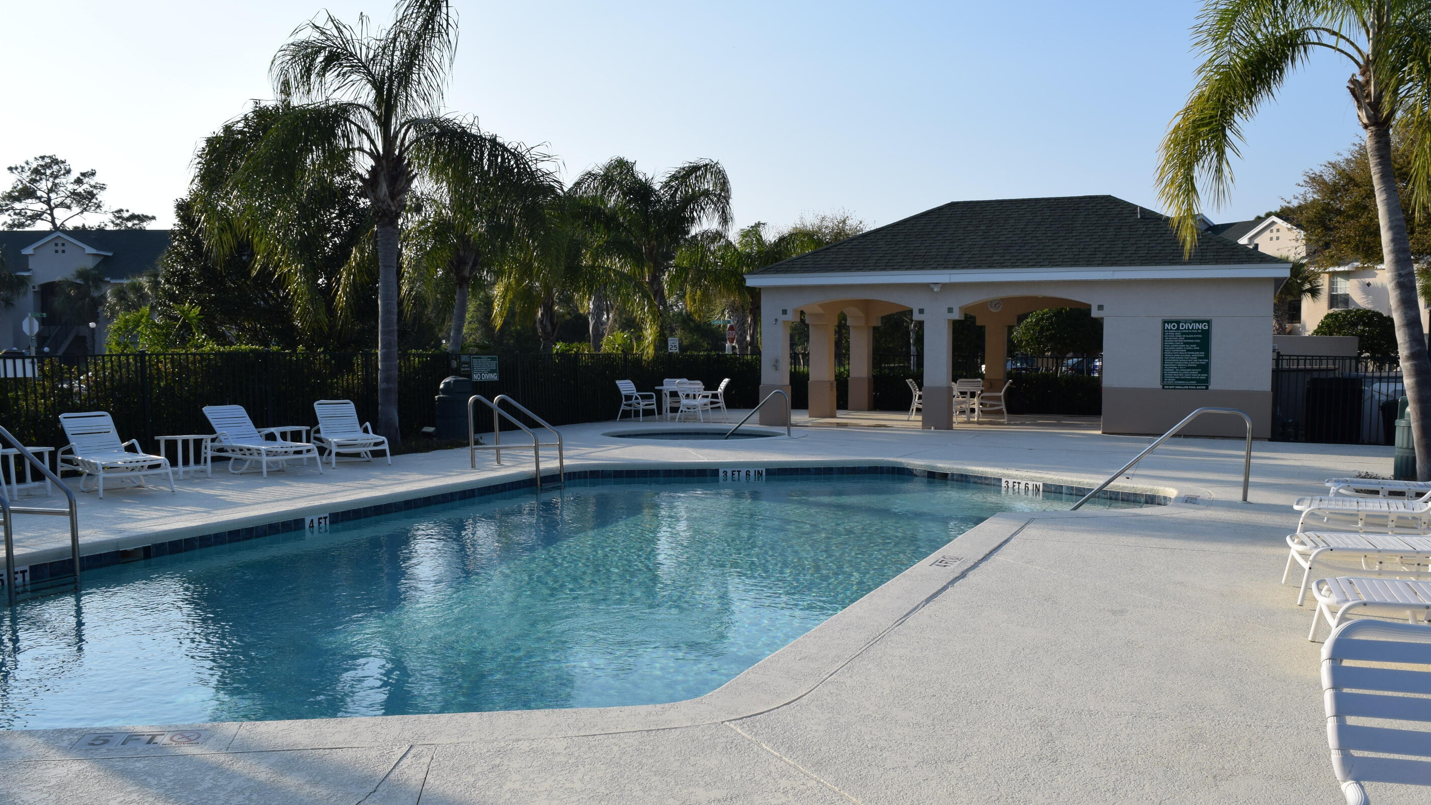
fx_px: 1138
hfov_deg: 64.3
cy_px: 459
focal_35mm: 30
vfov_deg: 38.9
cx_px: 745
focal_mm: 18
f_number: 10
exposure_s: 1/400
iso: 200
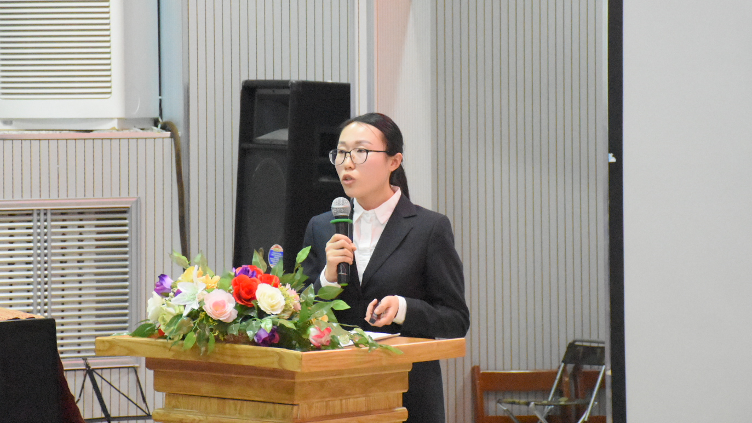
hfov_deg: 13.6
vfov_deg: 7.7
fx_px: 3143
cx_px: 377
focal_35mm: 158
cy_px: 139
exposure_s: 1/80
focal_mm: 85
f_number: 5.3
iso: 12800
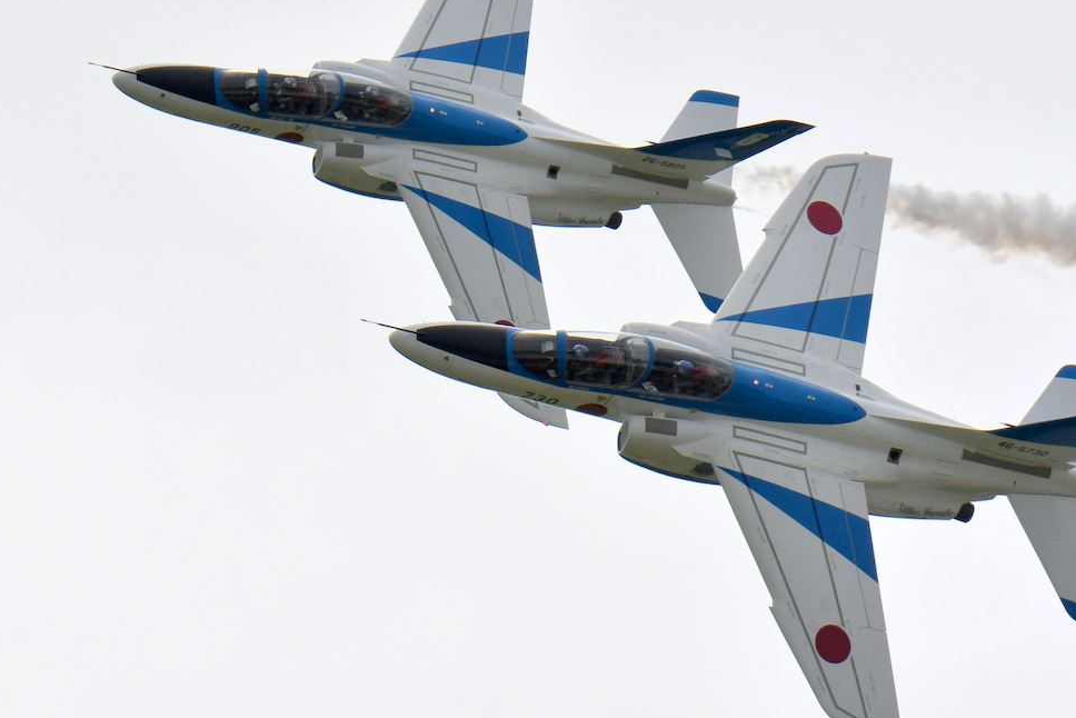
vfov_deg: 1.9
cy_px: 332
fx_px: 21675
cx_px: 562
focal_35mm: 725
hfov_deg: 2.8
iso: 180
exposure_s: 1/2500
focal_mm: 390
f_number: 8
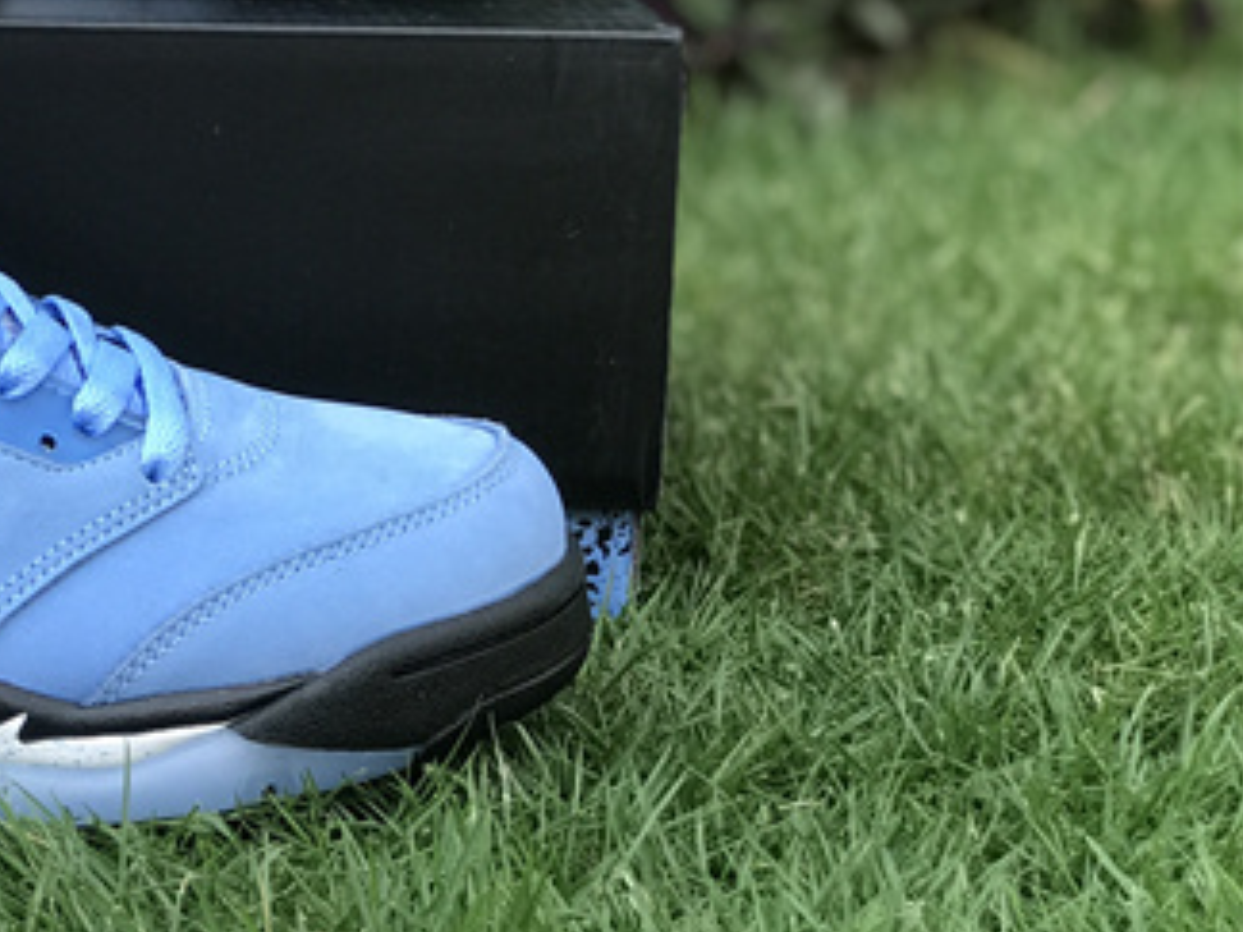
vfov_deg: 11.3
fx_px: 4668
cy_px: -44
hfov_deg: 14.8
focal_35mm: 130
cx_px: -173
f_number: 2.8
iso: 20
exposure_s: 1/50
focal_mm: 6.6
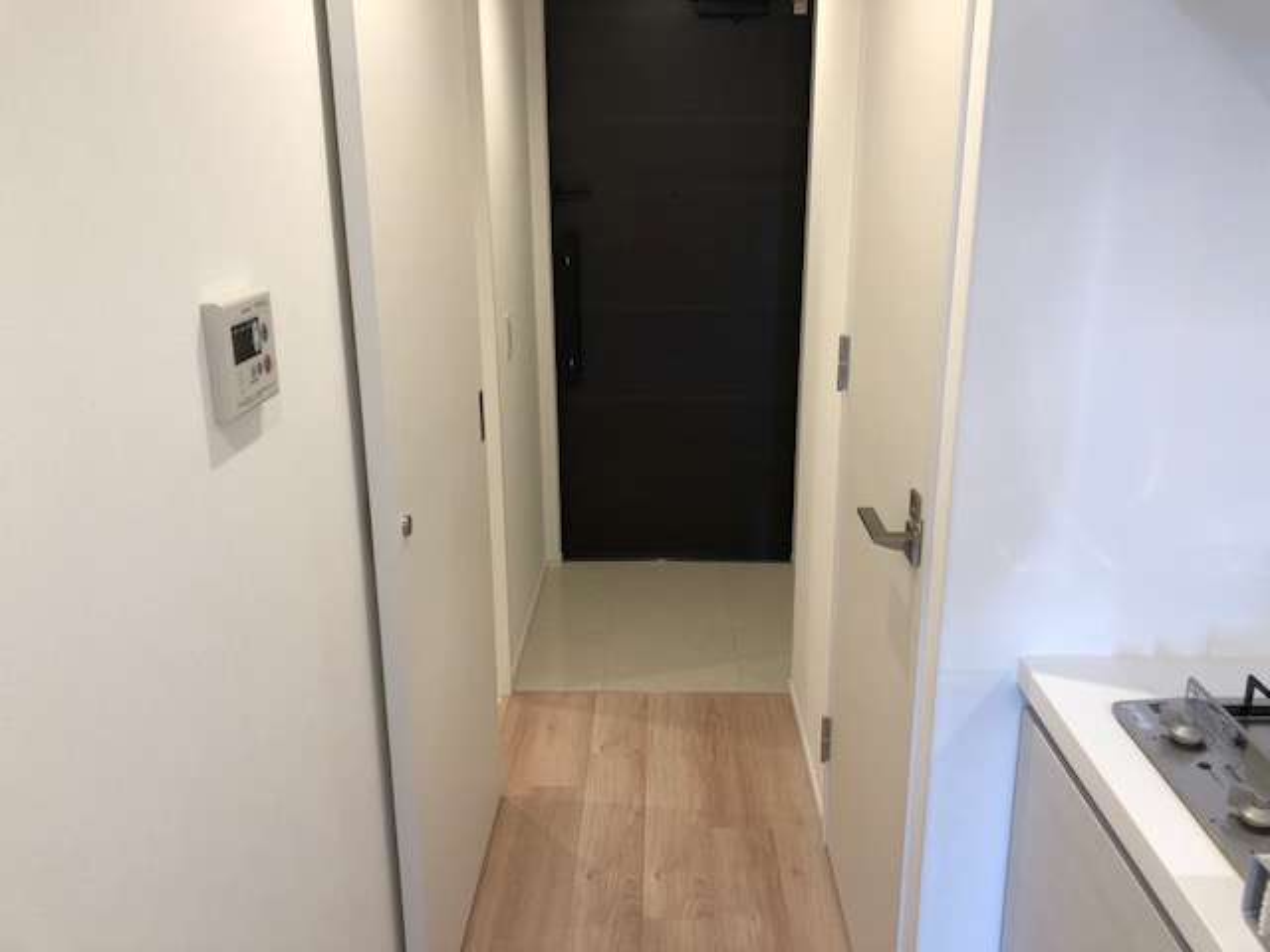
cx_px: 635
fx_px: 1027
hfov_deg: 63.4
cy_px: 476
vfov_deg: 49.7
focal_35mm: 28
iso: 40
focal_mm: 3.99
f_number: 1.8
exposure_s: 1/25
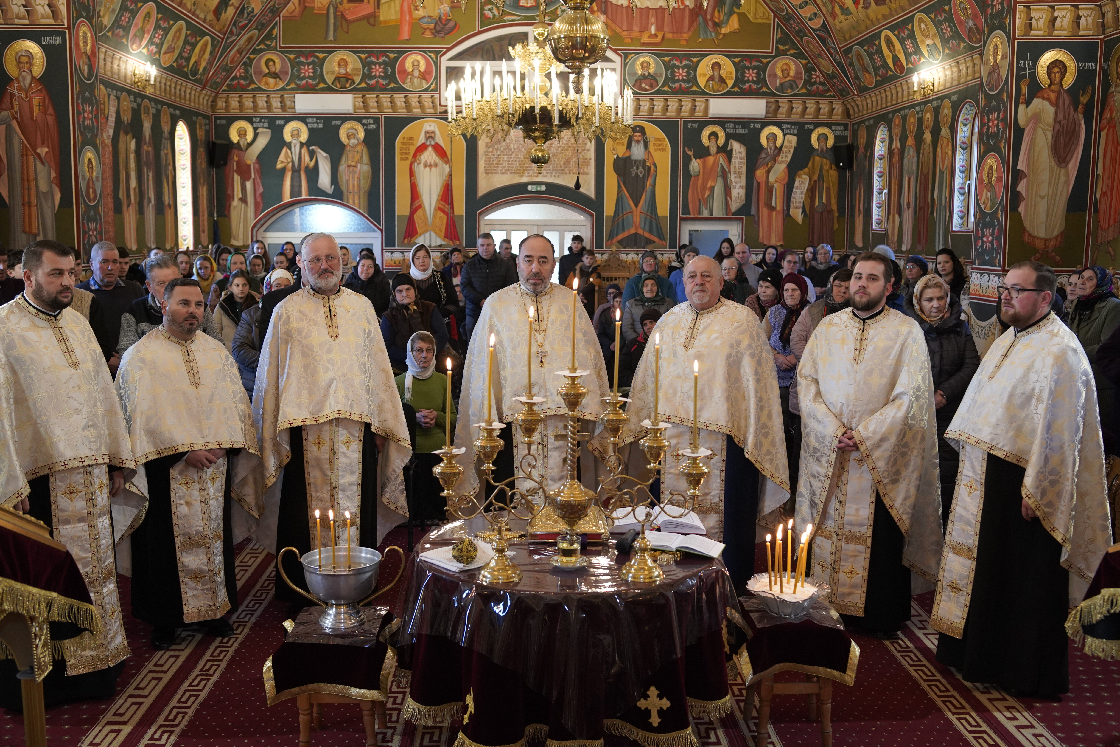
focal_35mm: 35
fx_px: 1089
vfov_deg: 37.9
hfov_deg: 54.4
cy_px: 374
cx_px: 560
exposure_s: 1/160
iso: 2500
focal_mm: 35
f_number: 4
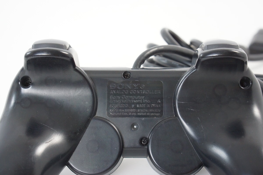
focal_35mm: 75
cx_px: 132
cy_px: 88
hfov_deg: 27.0
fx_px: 548
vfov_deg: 18.2
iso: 1600
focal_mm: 50
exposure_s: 1/60
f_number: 6.3
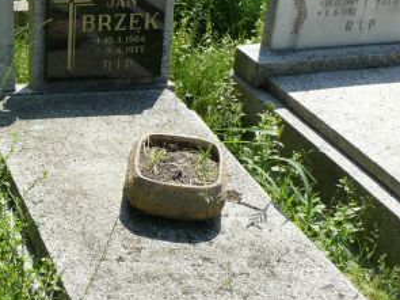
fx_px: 878
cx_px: 0
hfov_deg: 24.5
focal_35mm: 76
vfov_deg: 19.3
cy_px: 186
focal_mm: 7.4
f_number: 5.6
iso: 100
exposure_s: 1/250
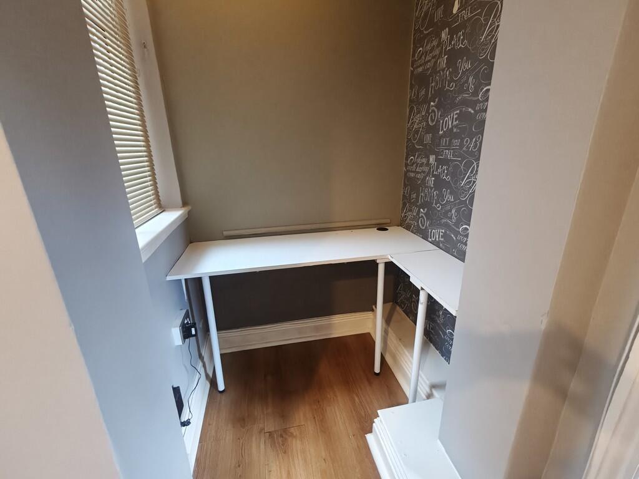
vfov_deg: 81.7
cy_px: 240
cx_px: 320
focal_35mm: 15
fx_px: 277
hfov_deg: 98.2
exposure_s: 1/100
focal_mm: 2.31
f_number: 2
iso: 6400
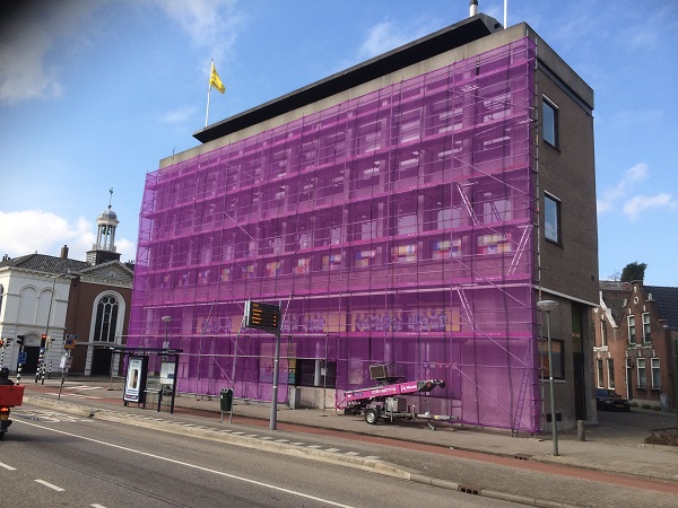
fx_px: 568
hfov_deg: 61.7
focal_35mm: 29
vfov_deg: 48.2
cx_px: 339
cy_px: 254
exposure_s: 1/1368
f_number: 2.2
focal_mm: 4.15
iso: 32
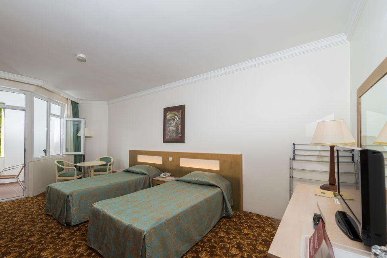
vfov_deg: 77.2
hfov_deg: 100.3
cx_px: 184
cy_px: 138
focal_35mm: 15
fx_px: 161
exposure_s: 1/60
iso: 100
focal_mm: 14
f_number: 8
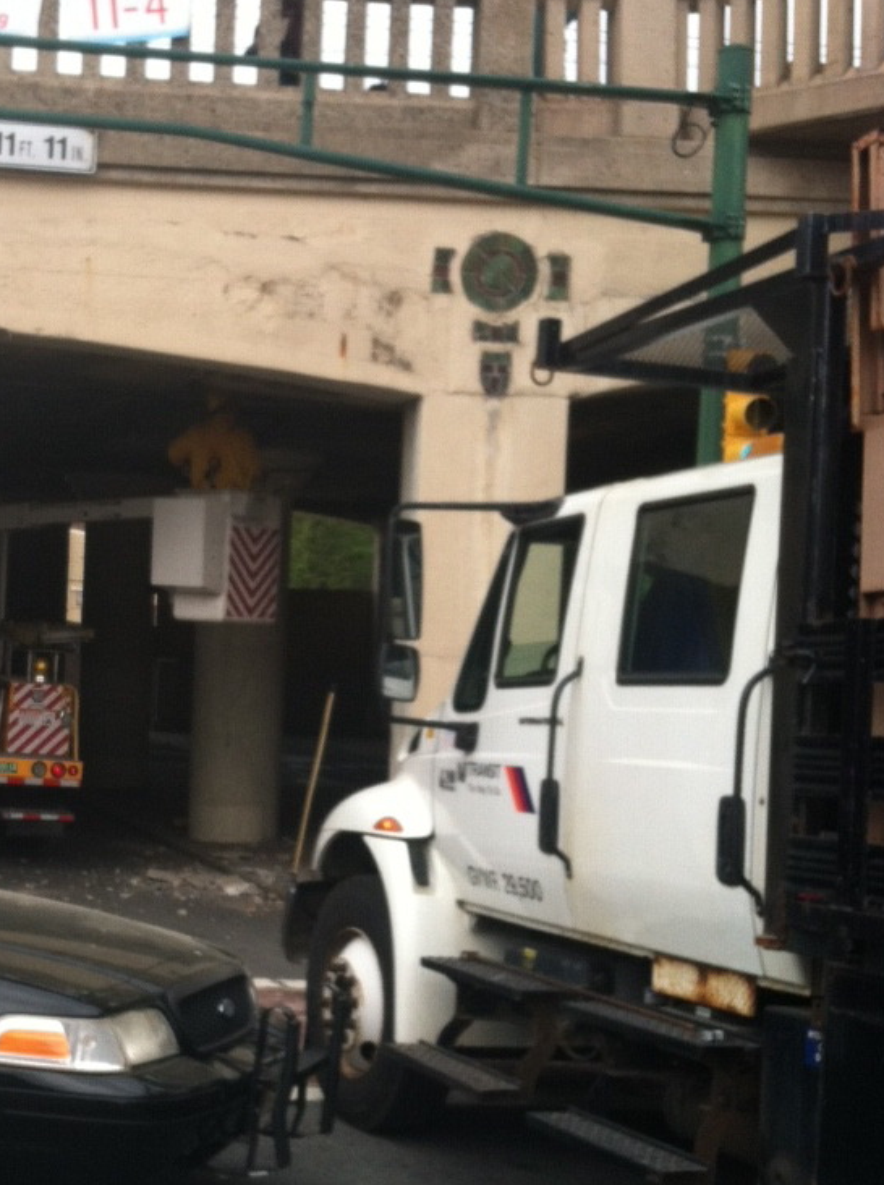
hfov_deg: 23.1
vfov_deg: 31.2
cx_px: 118
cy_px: 631
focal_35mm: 62
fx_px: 2119
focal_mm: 3.85
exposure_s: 1/732
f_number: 2.8
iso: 80
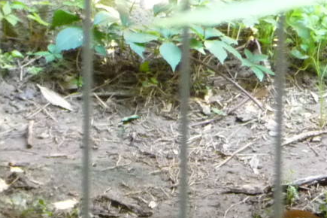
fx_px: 5104
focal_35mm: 562
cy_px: 276
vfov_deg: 2.4
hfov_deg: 3.7
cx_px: -135
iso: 400
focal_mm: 25.2
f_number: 4.8
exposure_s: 1/50
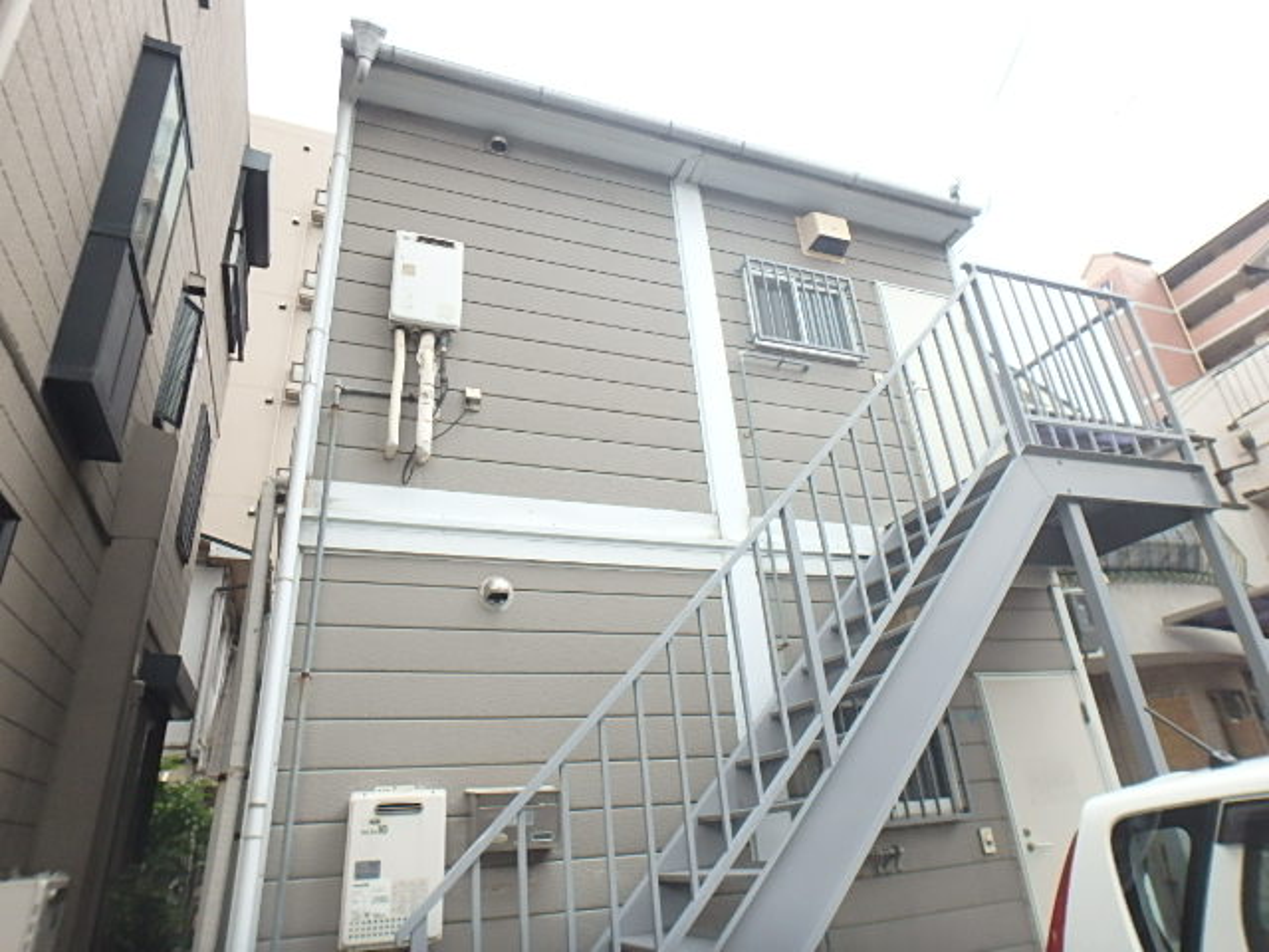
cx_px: 634
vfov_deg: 63.4
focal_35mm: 21
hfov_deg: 79.0
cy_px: 476
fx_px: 770
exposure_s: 1/30
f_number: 3.5
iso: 200
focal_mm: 3.7
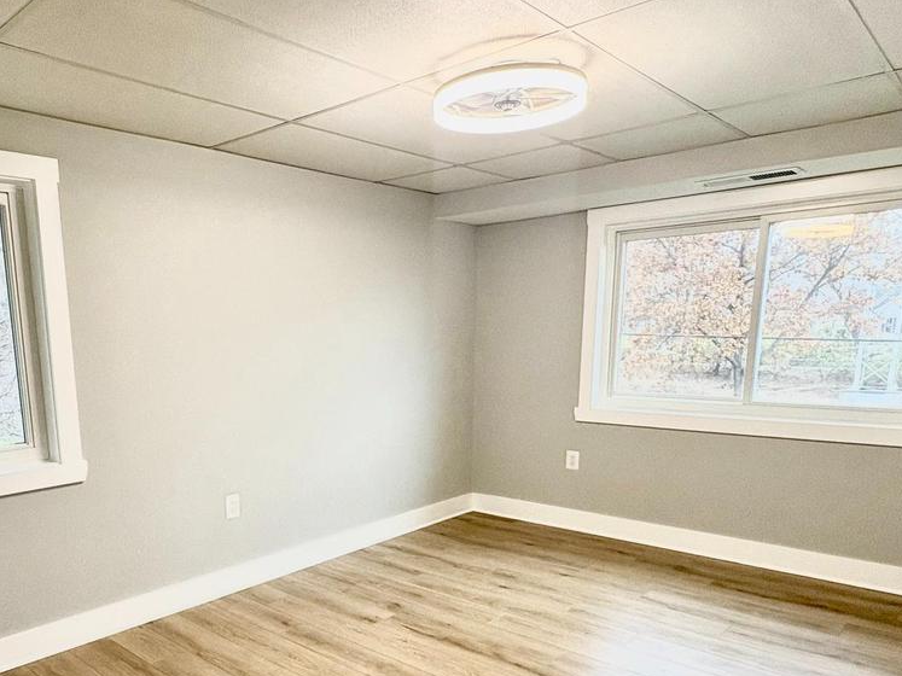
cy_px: 473
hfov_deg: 64.2
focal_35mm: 27
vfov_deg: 50.0
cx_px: 327
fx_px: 703
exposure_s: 1/60
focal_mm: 2.22
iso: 160
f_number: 2.2
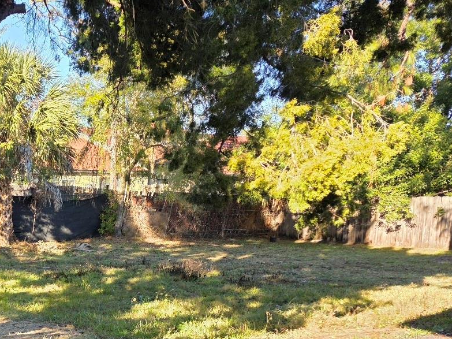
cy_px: 337
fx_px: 614
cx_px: -8
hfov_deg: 36.1
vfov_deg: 28.9
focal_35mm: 47
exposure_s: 1/370
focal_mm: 6.3
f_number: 1.7
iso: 32
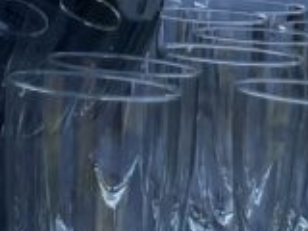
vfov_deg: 9.1
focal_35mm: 161
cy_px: -59
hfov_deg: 10.3
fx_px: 1433
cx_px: -482
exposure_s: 1/2681
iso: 50
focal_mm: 4.2
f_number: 1.6
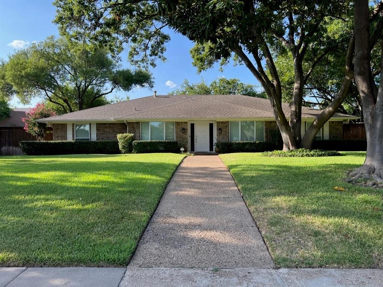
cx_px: 192
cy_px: 144
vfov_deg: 53.0
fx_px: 288
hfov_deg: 67.3
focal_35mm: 26
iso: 50
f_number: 1.5
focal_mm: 5.7
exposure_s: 1/887
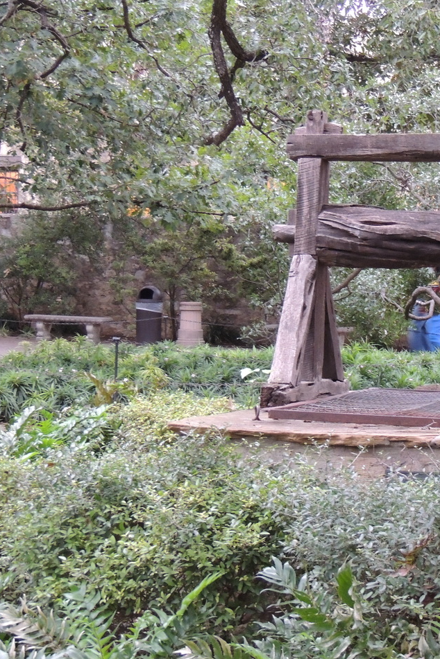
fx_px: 1412
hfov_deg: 17.5
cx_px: 392
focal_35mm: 77
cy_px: 331
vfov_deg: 26.3
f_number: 3.7
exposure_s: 1/13
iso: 800
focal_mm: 9.8
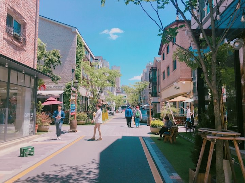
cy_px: 92
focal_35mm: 29
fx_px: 205
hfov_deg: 61.7
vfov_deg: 48.2
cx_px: 122
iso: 25
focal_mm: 4.15
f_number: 2.2
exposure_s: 1/974
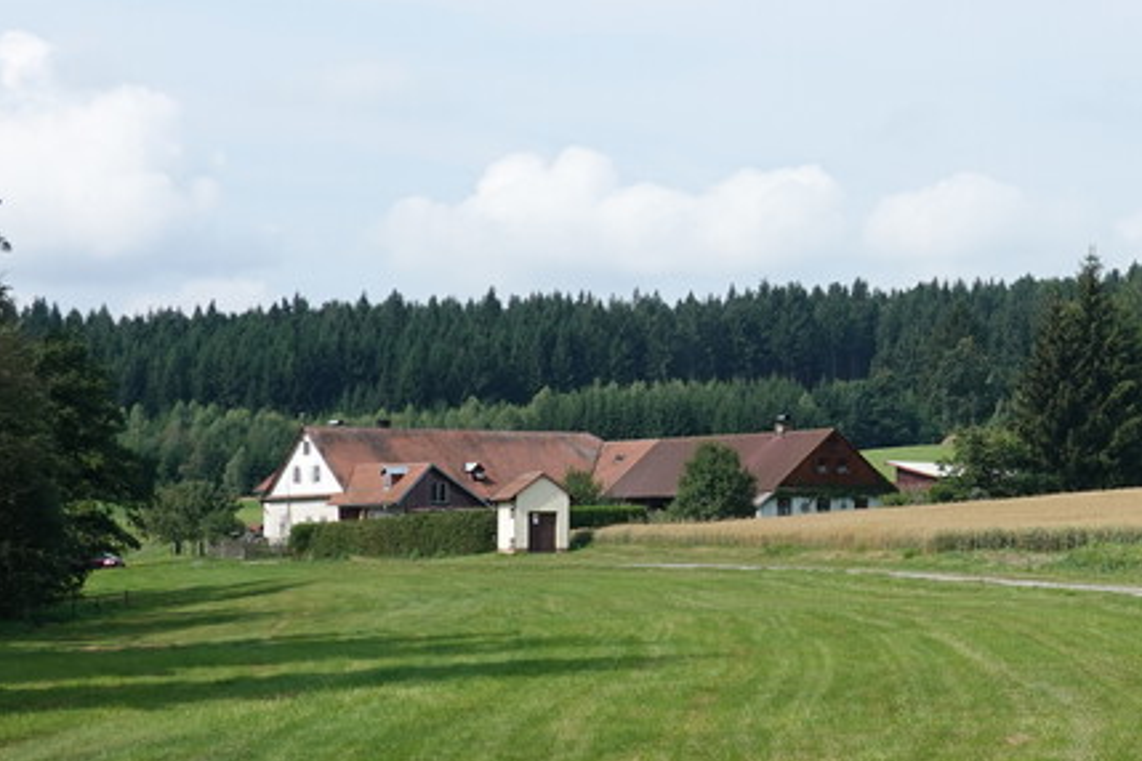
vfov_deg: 13.0
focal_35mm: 105
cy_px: 414
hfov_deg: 19.2
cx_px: 985
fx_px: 3331
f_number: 4.5
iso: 125
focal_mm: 16.54
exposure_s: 1/640
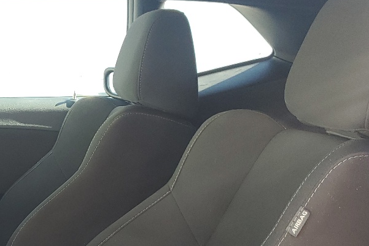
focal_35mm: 72
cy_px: 313
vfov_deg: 17.8
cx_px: -79
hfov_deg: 25.2
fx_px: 738
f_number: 1.5
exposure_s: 1/164
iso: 50
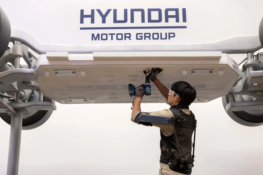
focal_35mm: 54
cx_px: 132
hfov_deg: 36.9
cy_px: 88
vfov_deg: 25.1
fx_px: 394
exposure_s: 1/30
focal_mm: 54
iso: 1600
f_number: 5.6
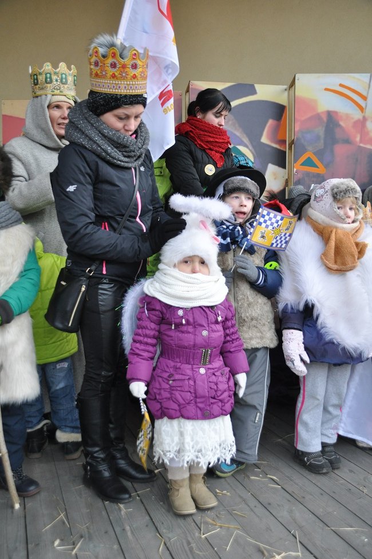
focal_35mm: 33
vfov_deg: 57.3
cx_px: 186
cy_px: 280
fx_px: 513
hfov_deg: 39.9
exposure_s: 1/640
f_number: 3.8
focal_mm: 22
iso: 1000
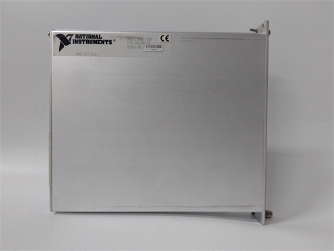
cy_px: 126
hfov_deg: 65.3
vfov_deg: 51.4
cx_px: 167
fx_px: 261
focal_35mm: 27
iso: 294
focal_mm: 3.79
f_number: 2
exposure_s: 1/33
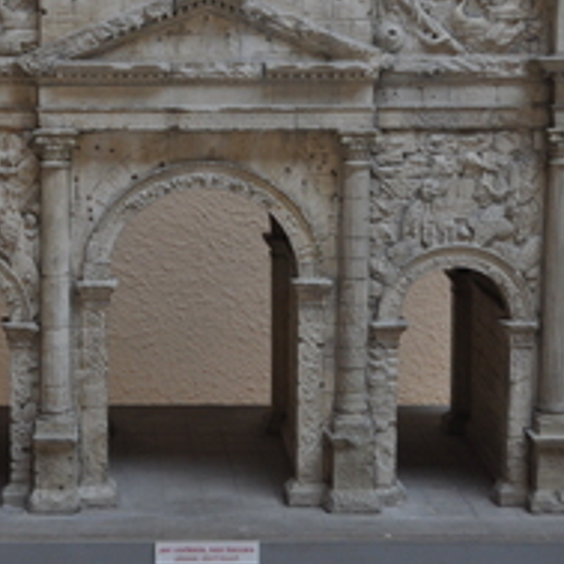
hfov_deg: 18.7
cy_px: 161
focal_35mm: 92
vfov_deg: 18.8
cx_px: 116
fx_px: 1696
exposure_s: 1/60
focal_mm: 31
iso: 640
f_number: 4
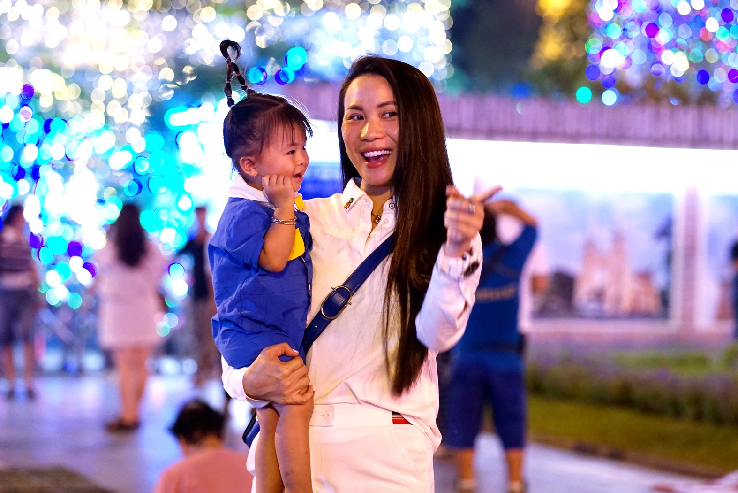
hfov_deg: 18.9
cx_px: 438
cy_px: 225
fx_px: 2214
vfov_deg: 12.7
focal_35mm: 108
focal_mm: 85
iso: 1600
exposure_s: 1/50
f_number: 2.5
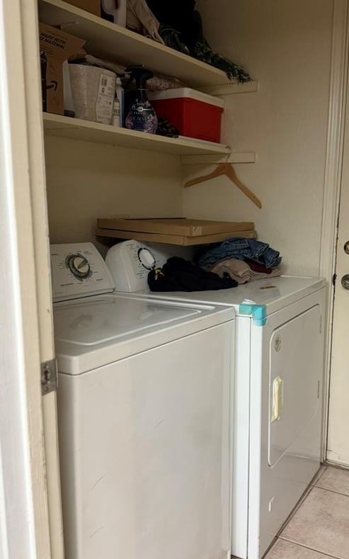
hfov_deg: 38.0
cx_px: 221
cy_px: 289
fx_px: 502
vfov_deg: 58.1
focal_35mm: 33
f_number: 1.78
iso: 400
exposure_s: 1/60
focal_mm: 6.76
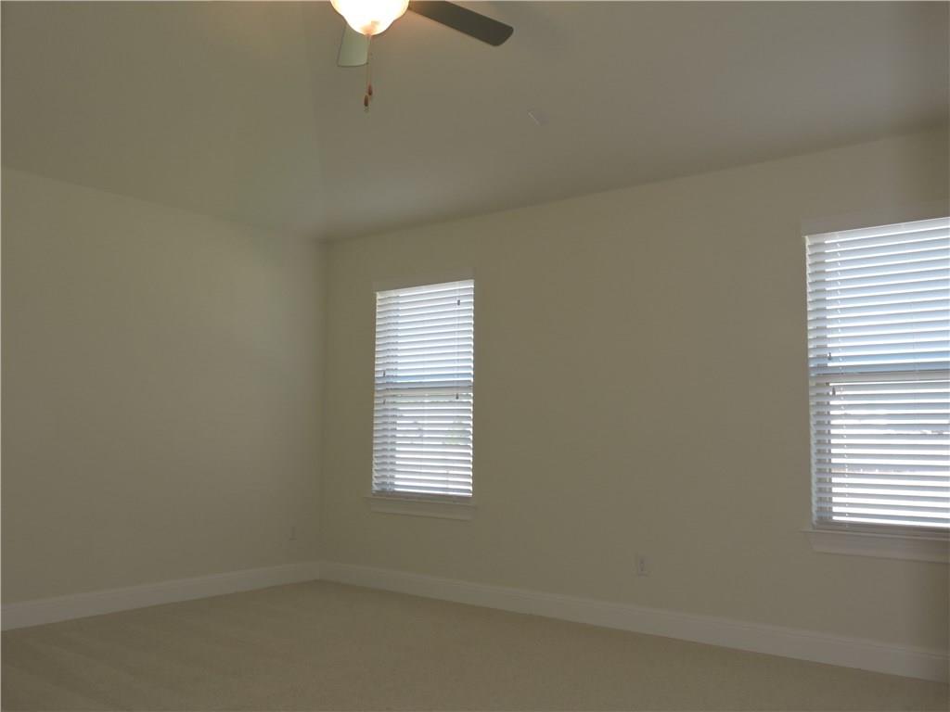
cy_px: 356
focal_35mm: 30
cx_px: 475
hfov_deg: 60.0
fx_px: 823
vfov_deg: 46.8
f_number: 3.5
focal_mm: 5.4
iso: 100
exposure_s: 1/60
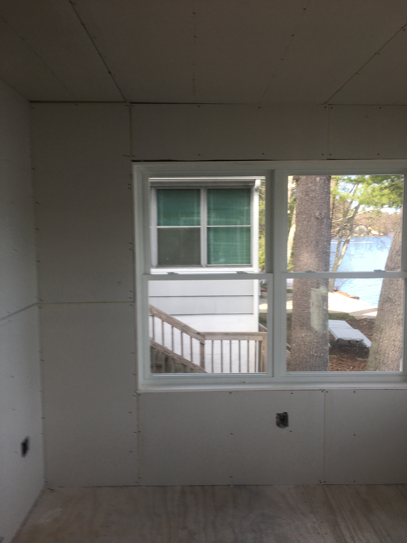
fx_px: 455
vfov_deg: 61.7
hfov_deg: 48.2
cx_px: 204
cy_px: 272
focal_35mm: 29
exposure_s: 1/132
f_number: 2.2
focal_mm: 4.15
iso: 25
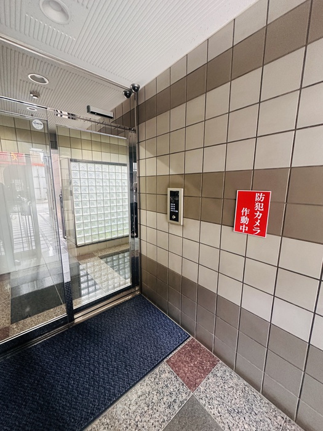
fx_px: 174
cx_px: 162
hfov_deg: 85.7
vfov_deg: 102.1
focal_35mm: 14
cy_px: 216
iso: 400
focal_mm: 2.22
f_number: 2.2
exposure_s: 1/60
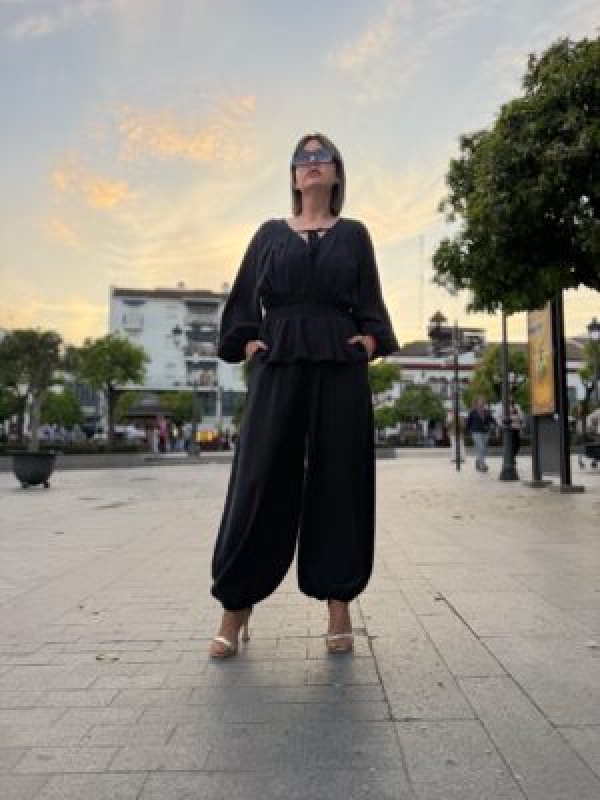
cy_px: 400
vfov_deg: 71.6
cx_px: 300
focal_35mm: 24
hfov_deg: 56.8
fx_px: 555
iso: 80
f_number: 1.78
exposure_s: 1/580
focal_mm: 6.76
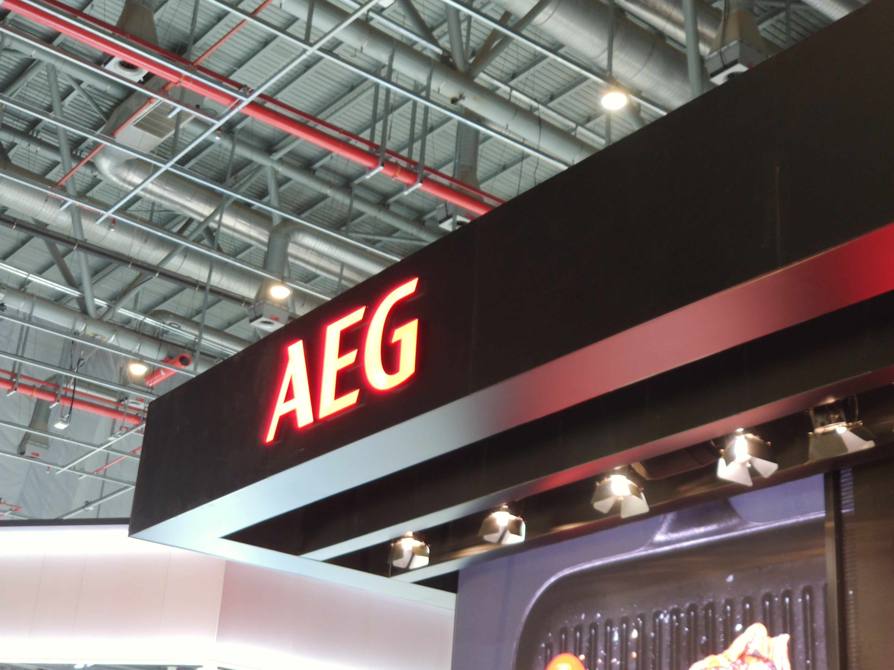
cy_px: 335
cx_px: 447
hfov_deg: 35.5
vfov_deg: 27.0
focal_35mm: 54
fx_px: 1395
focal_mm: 6.22
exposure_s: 1/33
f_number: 2.2
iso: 699
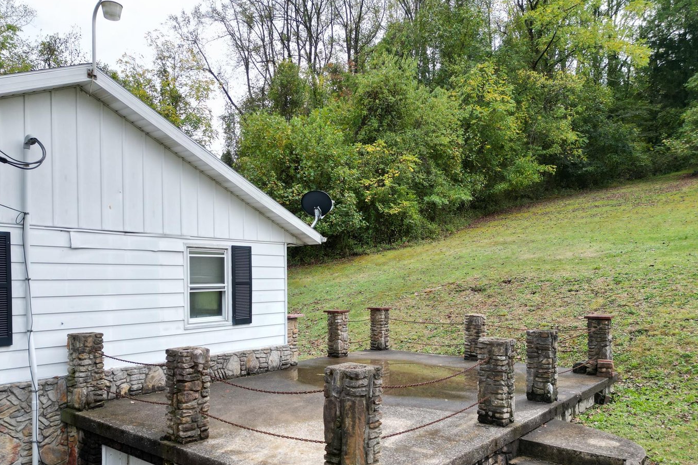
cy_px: 289
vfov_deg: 46.0
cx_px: 320
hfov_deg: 65.4
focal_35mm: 28
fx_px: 543
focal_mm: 6.72
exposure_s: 1/1250
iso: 140
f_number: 1.7
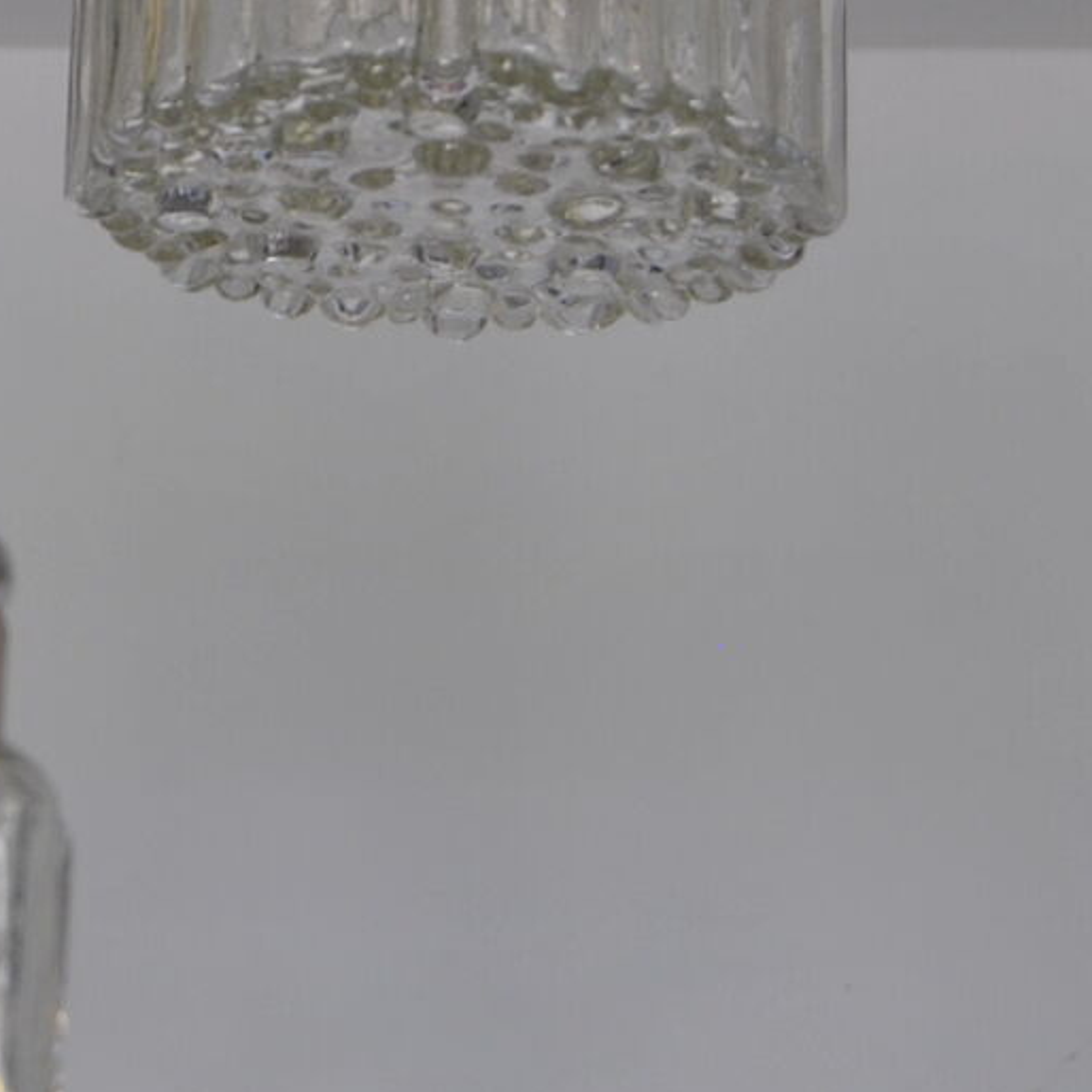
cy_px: -206
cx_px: 21
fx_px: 3947
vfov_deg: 15.2
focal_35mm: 111
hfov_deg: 15.5
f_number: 3.8
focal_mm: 23
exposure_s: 1/60
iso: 200
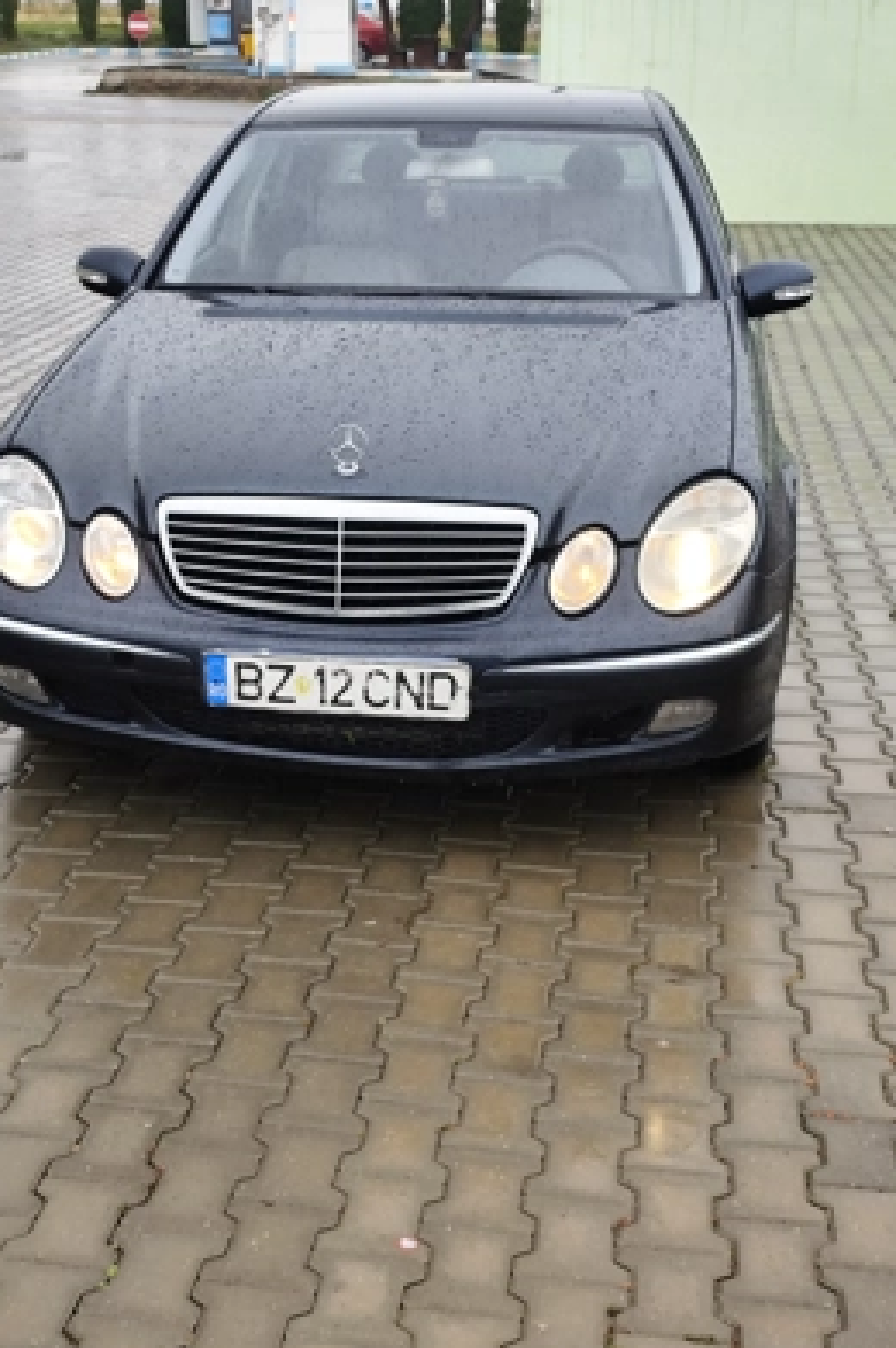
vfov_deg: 40.4
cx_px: 386
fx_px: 1832
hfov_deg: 27.4
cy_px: 683
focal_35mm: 49
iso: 64
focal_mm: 6.19
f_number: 1.65
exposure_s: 1/100
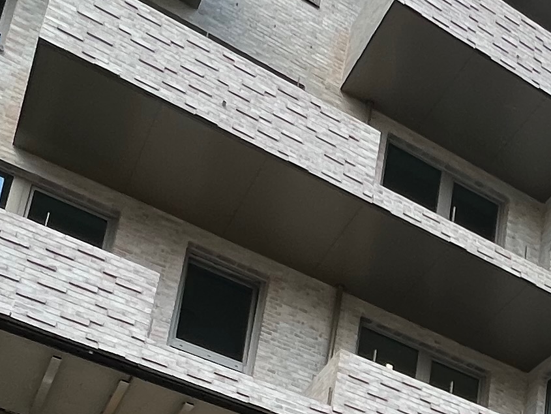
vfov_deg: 19.5
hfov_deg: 27.4
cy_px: 678
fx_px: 987
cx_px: 663
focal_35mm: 62
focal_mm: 1.57
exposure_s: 1/119
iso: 32
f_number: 1.8
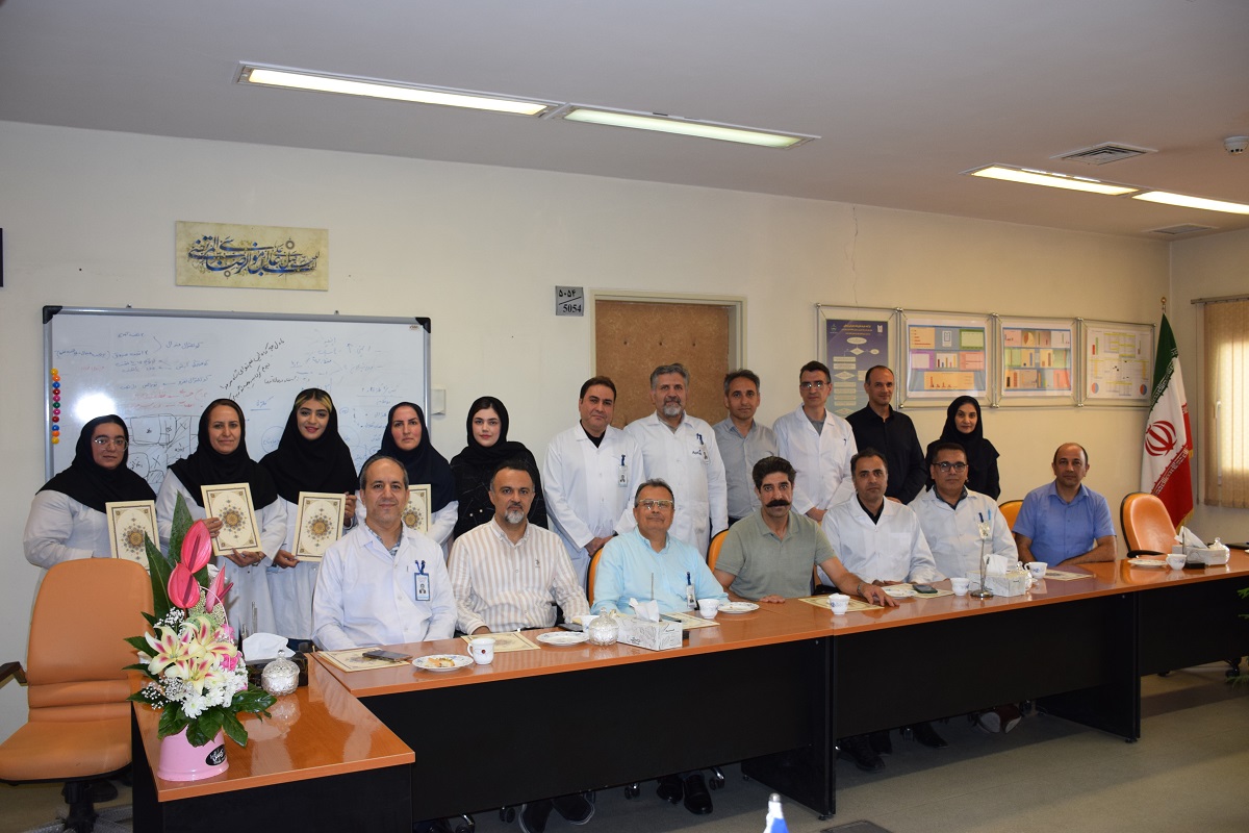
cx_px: 624
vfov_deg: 43.6
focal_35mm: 30
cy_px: 416
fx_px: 1041
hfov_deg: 61.9
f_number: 4.8
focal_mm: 20
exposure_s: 1/90
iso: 800
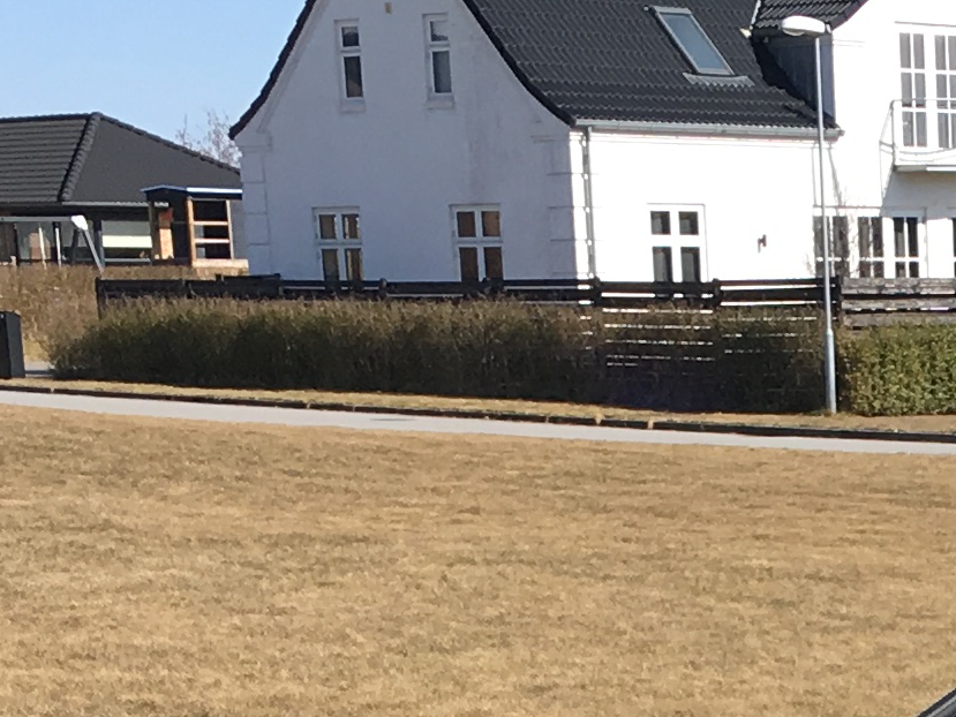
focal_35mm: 141
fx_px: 3895
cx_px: 1225
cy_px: 1341
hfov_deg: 13.5
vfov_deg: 9.9
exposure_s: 1/1054
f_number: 2.2
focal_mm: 4.15
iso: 25
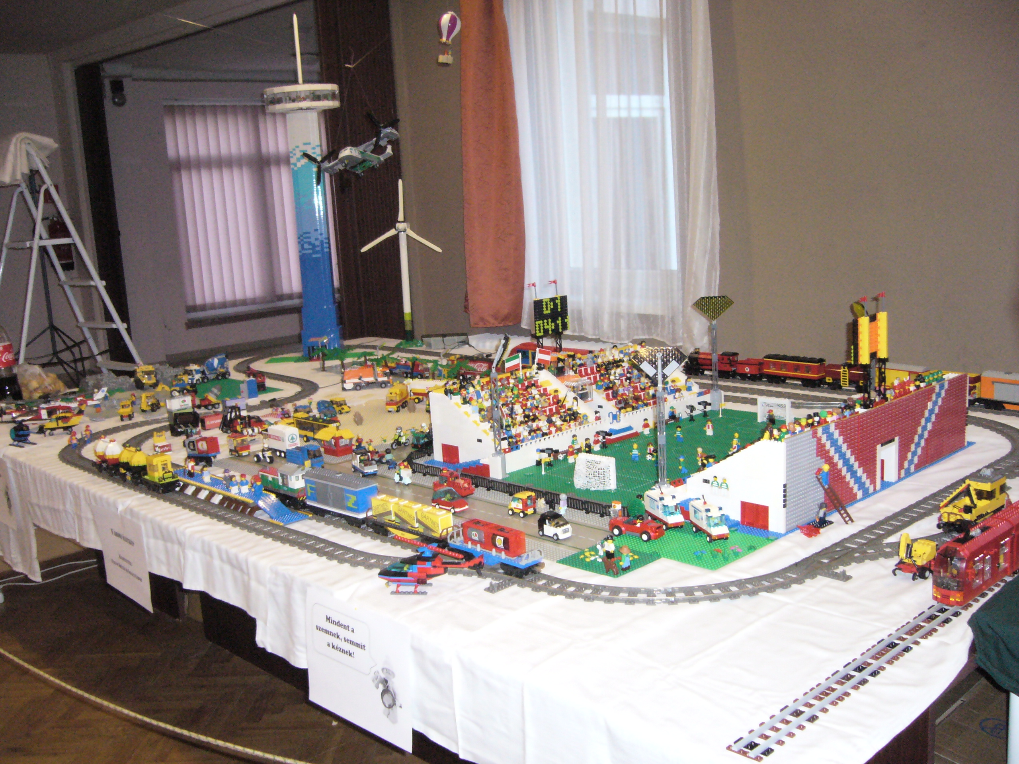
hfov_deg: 52.6
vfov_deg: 40.7
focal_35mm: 35
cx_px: 510
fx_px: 1030
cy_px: 382
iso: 400
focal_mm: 5.8
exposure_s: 1/30
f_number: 2.8
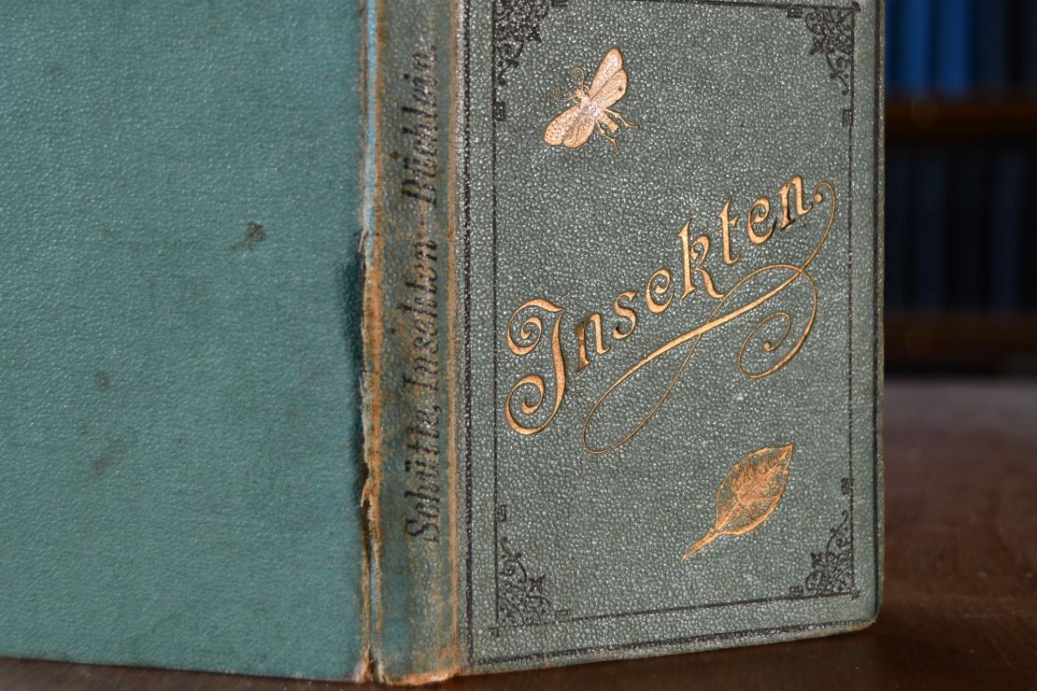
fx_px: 1671
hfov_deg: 34.4
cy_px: 307
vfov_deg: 23.4
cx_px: 452
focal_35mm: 58
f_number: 4.2
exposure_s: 1/160
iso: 800
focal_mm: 31
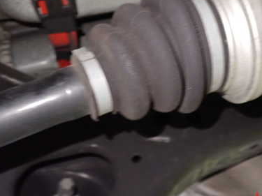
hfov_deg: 38.4
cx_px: 204
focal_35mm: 48
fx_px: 363
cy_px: 52
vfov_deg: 29.8
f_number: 2.3
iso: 800
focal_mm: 5.4
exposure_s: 1/20
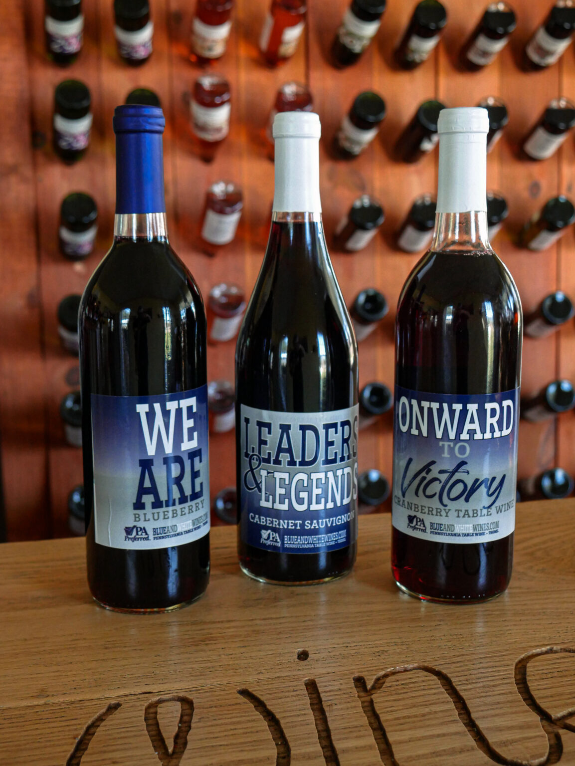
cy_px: 383
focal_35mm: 46
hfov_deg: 31.5
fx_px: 1018
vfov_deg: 41.2
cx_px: 288
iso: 2000
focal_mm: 23
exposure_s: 1/60
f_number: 5.1
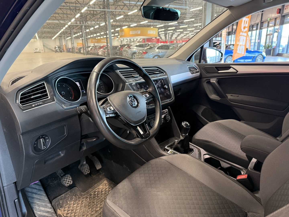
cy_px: 108
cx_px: 144
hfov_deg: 71.6
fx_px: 200
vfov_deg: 56.8
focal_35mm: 24
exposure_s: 1/60
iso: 320
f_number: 1.78
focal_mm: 6.76
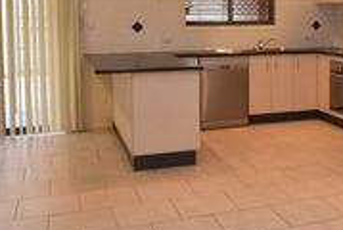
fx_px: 525
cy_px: 35
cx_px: 291
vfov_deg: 24.2
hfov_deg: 34.7
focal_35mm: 55
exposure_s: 1/60
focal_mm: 14
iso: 560
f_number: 4
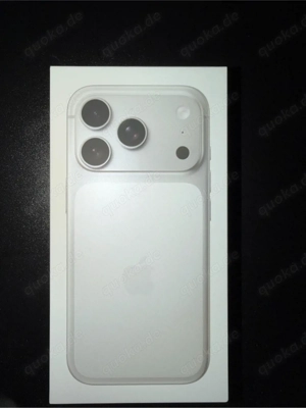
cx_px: 153
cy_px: 204
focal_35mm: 24
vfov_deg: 71.6
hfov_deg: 56.8
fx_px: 283
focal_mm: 2.22
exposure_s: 1/139
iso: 12
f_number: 2.2
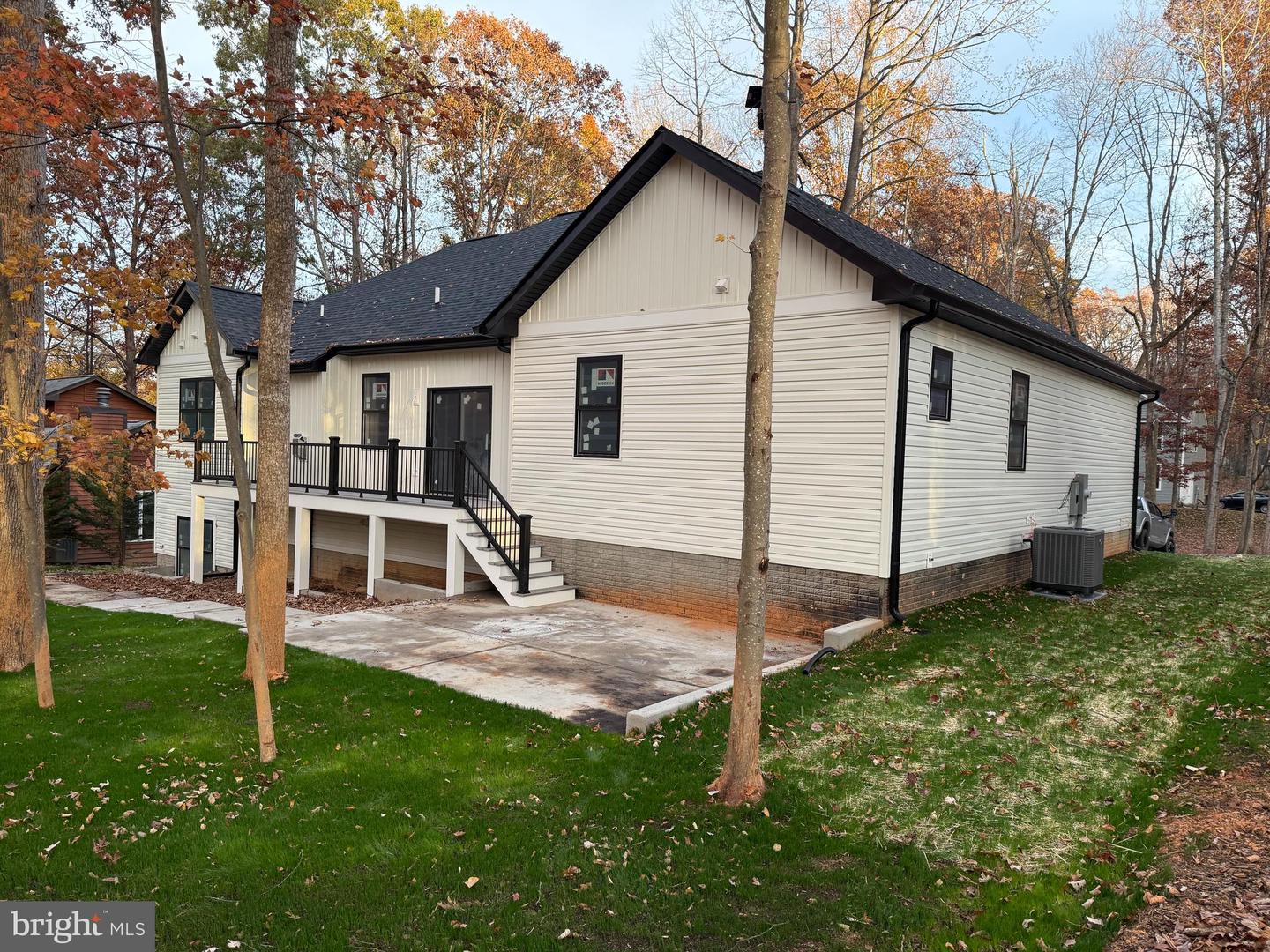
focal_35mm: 24
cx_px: 635
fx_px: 881
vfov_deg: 56.8
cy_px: 476
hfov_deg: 71.6
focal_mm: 6.76
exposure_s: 1/309
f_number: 1.78
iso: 100
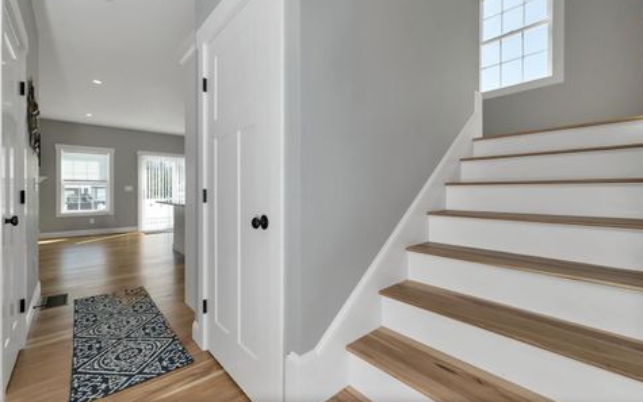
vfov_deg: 74.7
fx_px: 263
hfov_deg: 101.4
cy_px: 186
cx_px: 315
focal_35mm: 15
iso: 400
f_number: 8
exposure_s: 1/250
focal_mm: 14
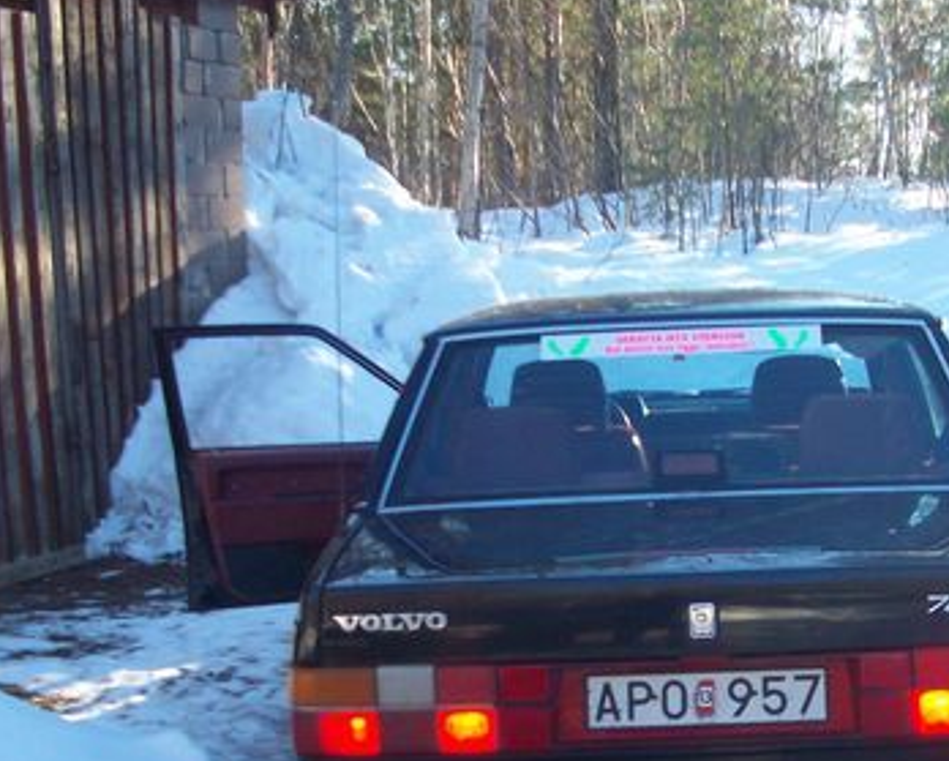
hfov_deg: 30.4
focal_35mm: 61
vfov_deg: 24.9
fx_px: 1715
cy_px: 494
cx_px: 712
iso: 80
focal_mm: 5.7
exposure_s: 1/203
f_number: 2.8
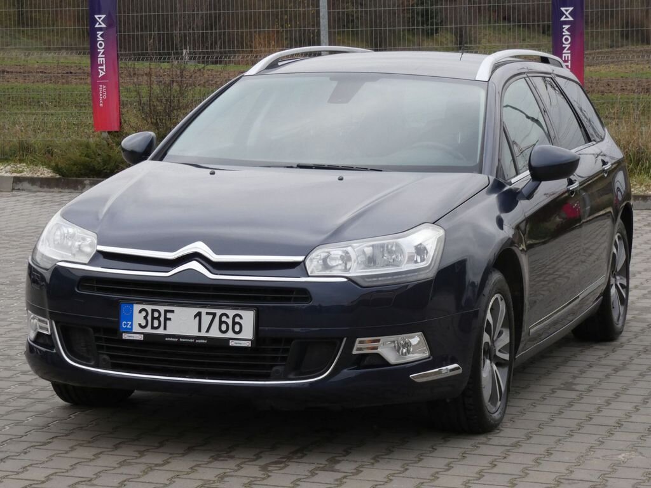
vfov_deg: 13.2
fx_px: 2106
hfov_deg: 17.6
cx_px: 326
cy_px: 244
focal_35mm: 112
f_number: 5.6
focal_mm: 20.1
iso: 160
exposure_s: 1/80
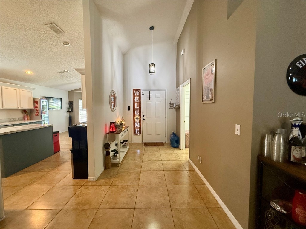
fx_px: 124
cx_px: 153
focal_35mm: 14
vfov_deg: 85.7
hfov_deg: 102.1
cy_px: 114
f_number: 2.2
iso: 640
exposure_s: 1/120
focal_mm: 2.22
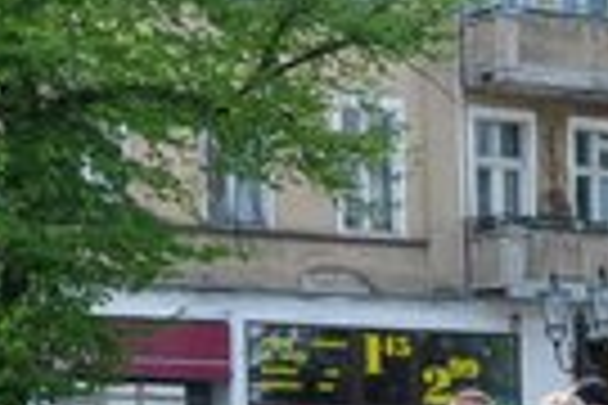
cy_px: 932
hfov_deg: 9.3
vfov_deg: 6.3
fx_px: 3536
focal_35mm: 209
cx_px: 1112
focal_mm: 29
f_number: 14
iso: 250
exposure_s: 1/100
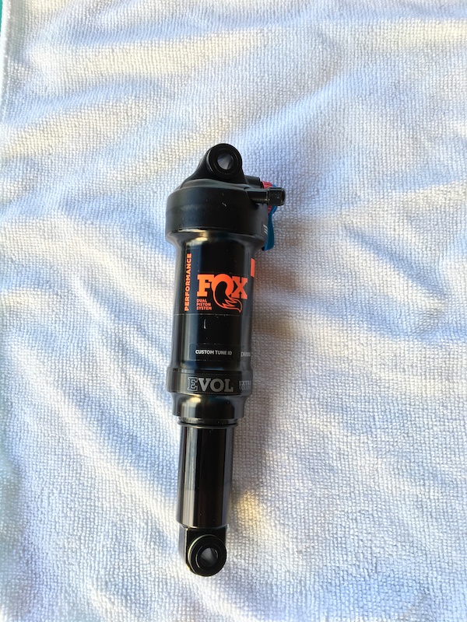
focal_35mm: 29
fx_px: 522
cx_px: 234
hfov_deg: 48.2
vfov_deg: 61.7
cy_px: 311
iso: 32
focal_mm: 4.15
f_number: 2.2
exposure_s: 1/60
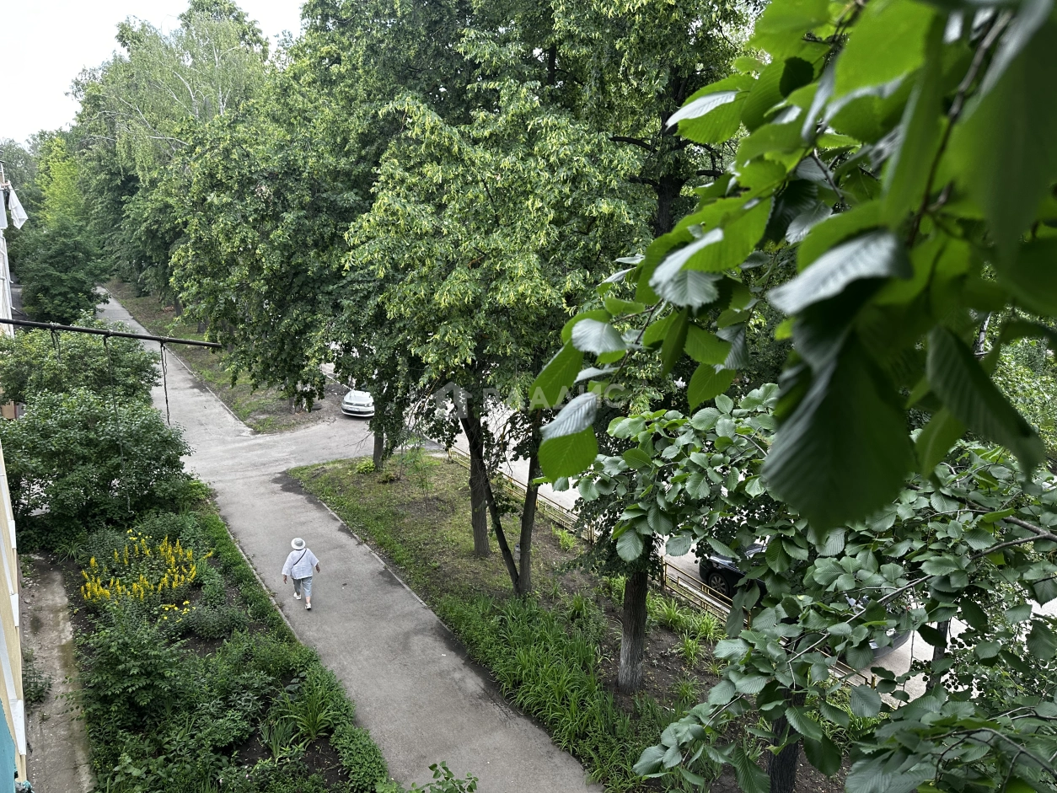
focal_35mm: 24
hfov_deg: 71.6
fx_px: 733
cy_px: 396
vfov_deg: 56.8
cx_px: 528
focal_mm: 6.86
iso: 80
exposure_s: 1/373
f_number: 1.78
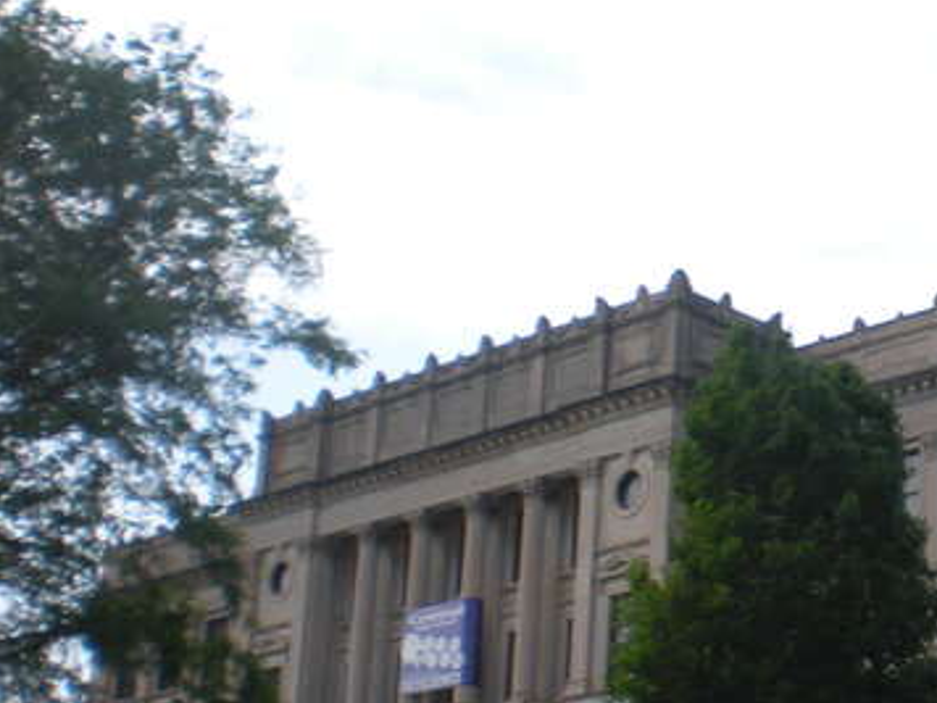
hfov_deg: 22.8
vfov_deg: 17.8
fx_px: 2220
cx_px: 966
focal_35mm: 82
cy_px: 558
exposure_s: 1/436
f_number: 4.6
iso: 64
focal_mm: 6.3
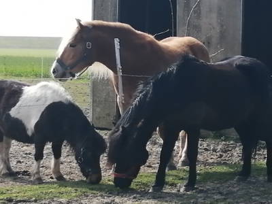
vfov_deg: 14.2
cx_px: 136
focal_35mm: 104
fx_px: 817
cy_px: 102
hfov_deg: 18.9
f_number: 1.8
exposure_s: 1/1460
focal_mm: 3.6
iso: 50
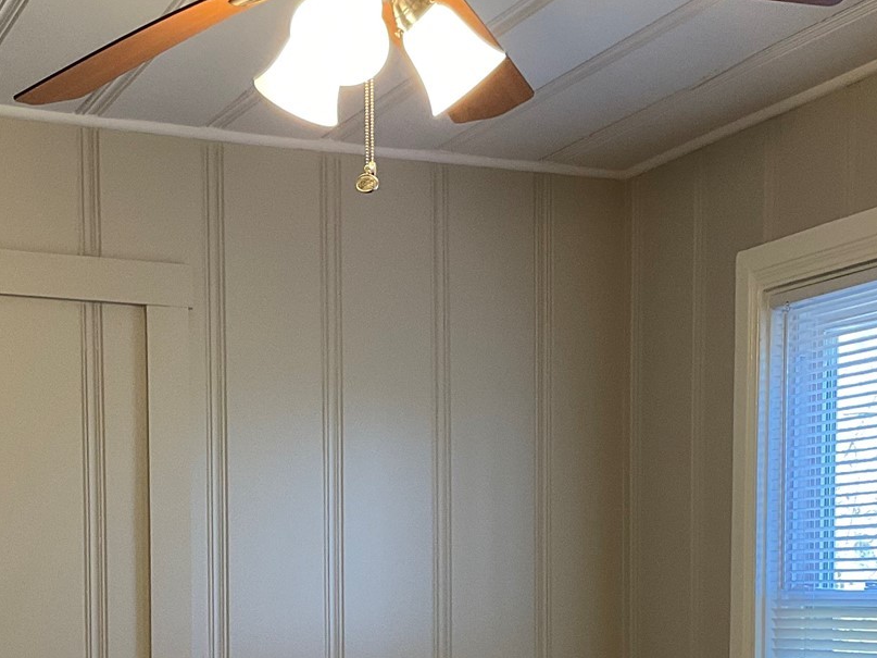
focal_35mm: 69
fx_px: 1748
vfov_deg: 20.7
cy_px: 642
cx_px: 450
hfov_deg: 28.2
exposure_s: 1/60
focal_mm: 3
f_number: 1.8
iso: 64
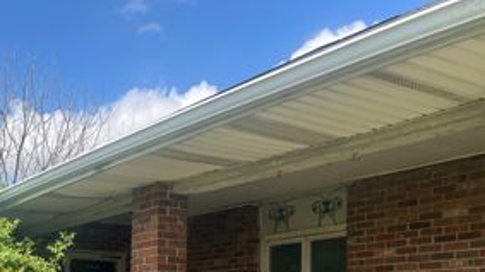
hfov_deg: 39.6
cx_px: 94
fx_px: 643
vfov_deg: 22.5
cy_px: 304
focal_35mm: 50
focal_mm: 5.1
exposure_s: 1/1992
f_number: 1.6
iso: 50
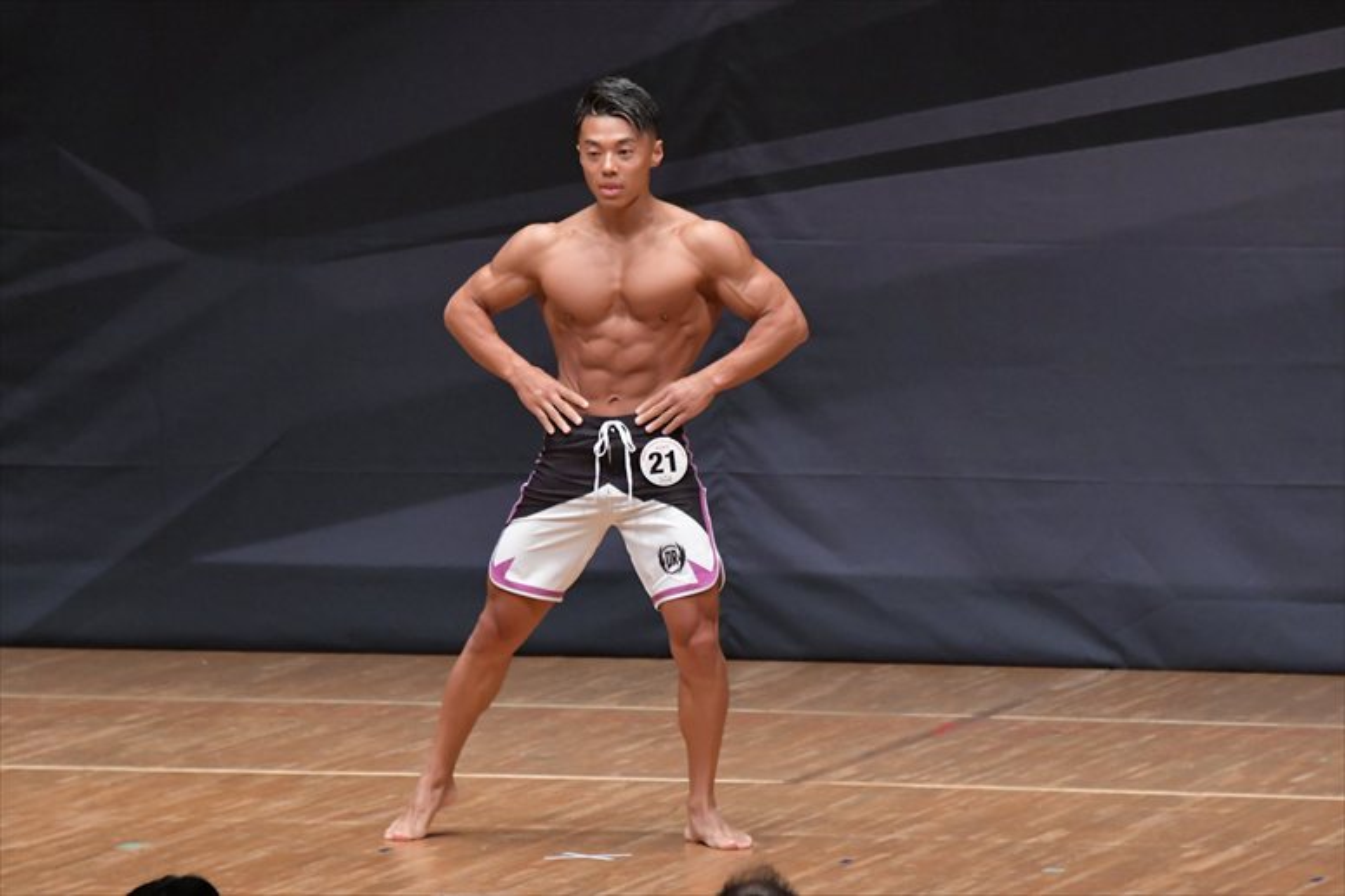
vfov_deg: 4.6
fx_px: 11203
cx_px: 672
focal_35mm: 300
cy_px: 448
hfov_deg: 6.9
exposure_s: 1/400
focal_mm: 200
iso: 6400
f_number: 5.6
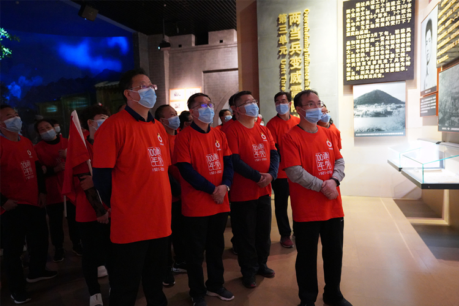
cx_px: 230
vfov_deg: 47.9
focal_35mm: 27
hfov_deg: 67.4
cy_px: 153
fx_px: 344
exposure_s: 1/125
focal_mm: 27
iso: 12800
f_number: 2.8
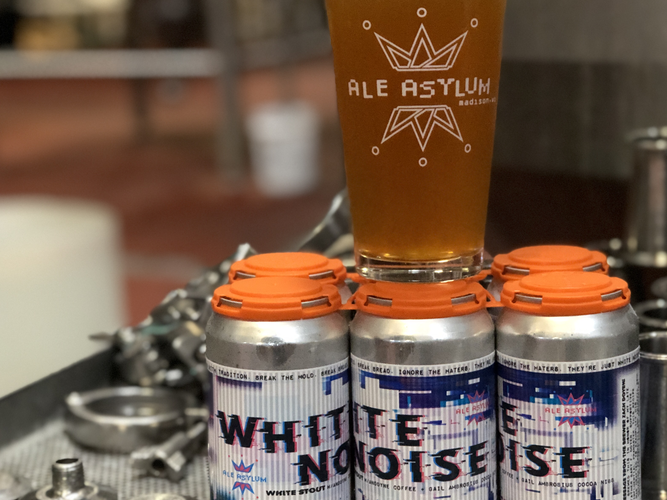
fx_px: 1407
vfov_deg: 20.2
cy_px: 283
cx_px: 418
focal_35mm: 73
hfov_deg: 26.6
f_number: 2.8
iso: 500
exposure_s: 1/30
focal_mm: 6.6
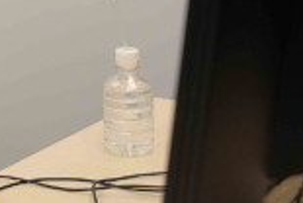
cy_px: -64
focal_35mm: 152
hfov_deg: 13.0
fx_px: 1282
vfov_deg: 8.9
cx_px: -86
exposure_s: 1/200
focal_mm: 46
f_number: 4
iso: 2000
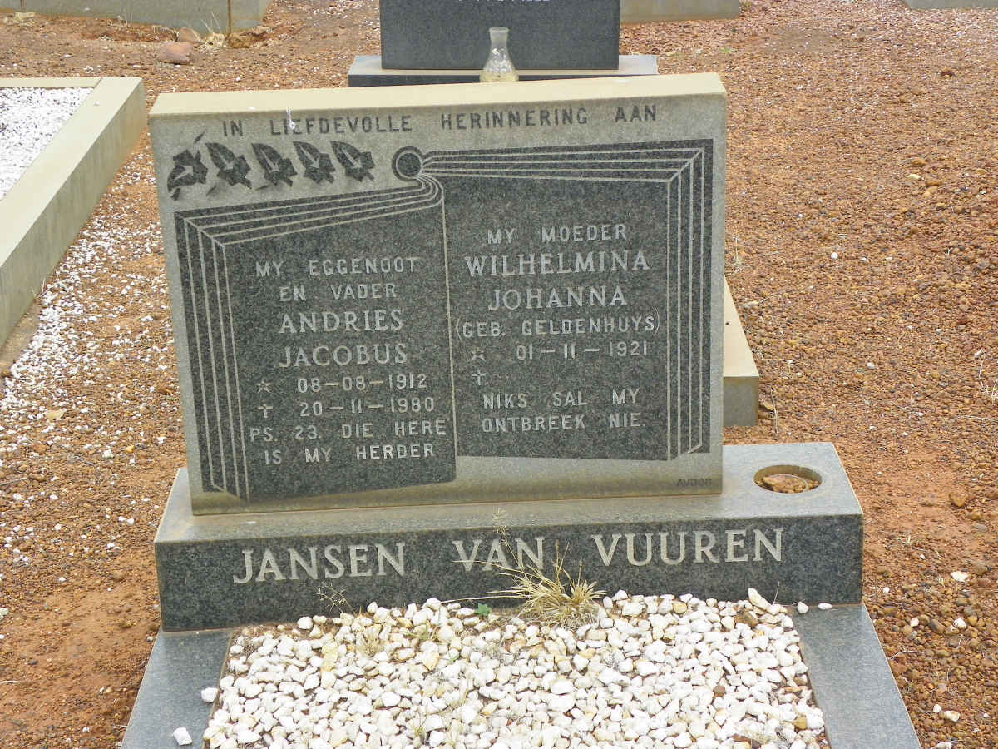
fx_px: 1845
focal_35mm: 64
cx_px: 499
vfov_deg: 22.9
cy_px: 374
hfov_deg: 30.3
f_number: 3.5
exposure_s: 1/200
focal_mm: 11.4
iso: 64
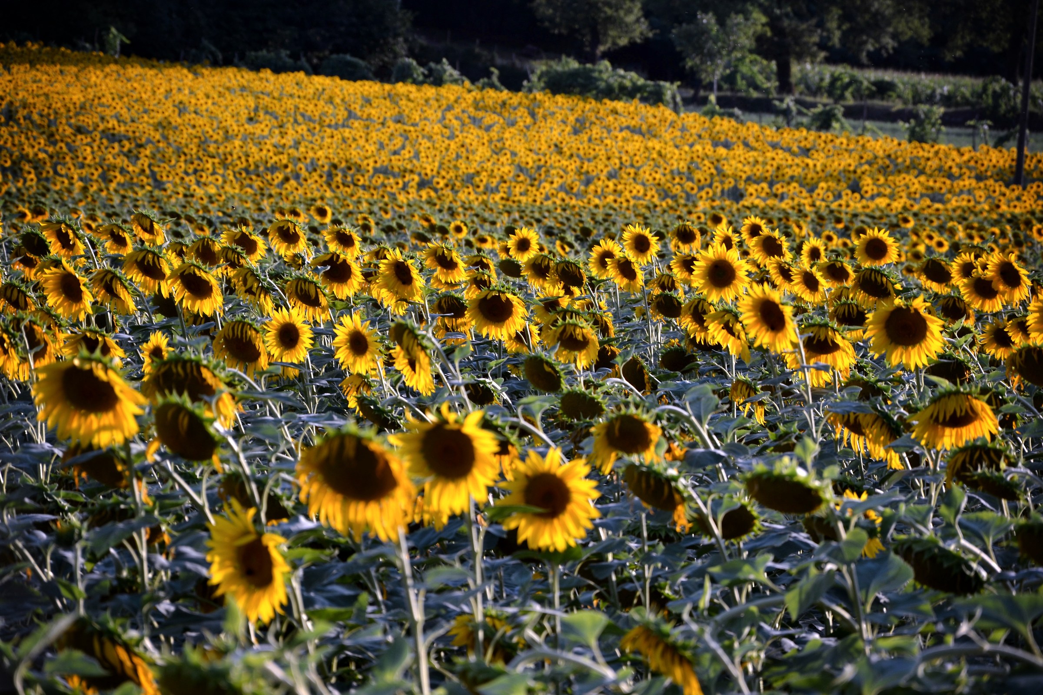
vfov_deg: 8.7
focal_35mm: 158
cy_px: 348
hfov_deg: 13.0
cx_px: 522
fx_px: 4563
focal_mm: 105
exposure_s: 1/125
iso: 100
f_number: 5.6
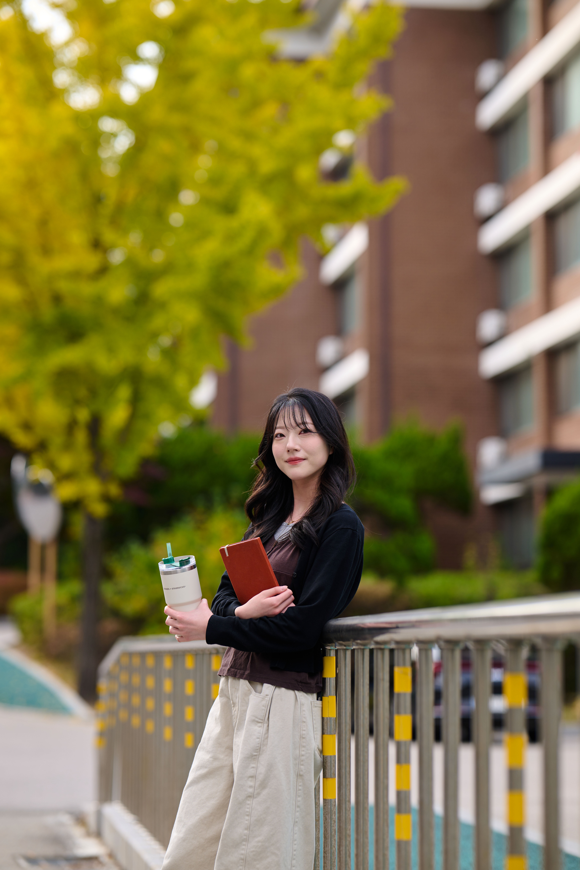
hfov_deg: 16.1
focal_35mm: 85
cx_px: 290
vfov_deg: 23.9
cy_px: 435
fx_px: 2054
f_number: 2
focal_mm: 85
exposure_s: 1/640
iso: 125
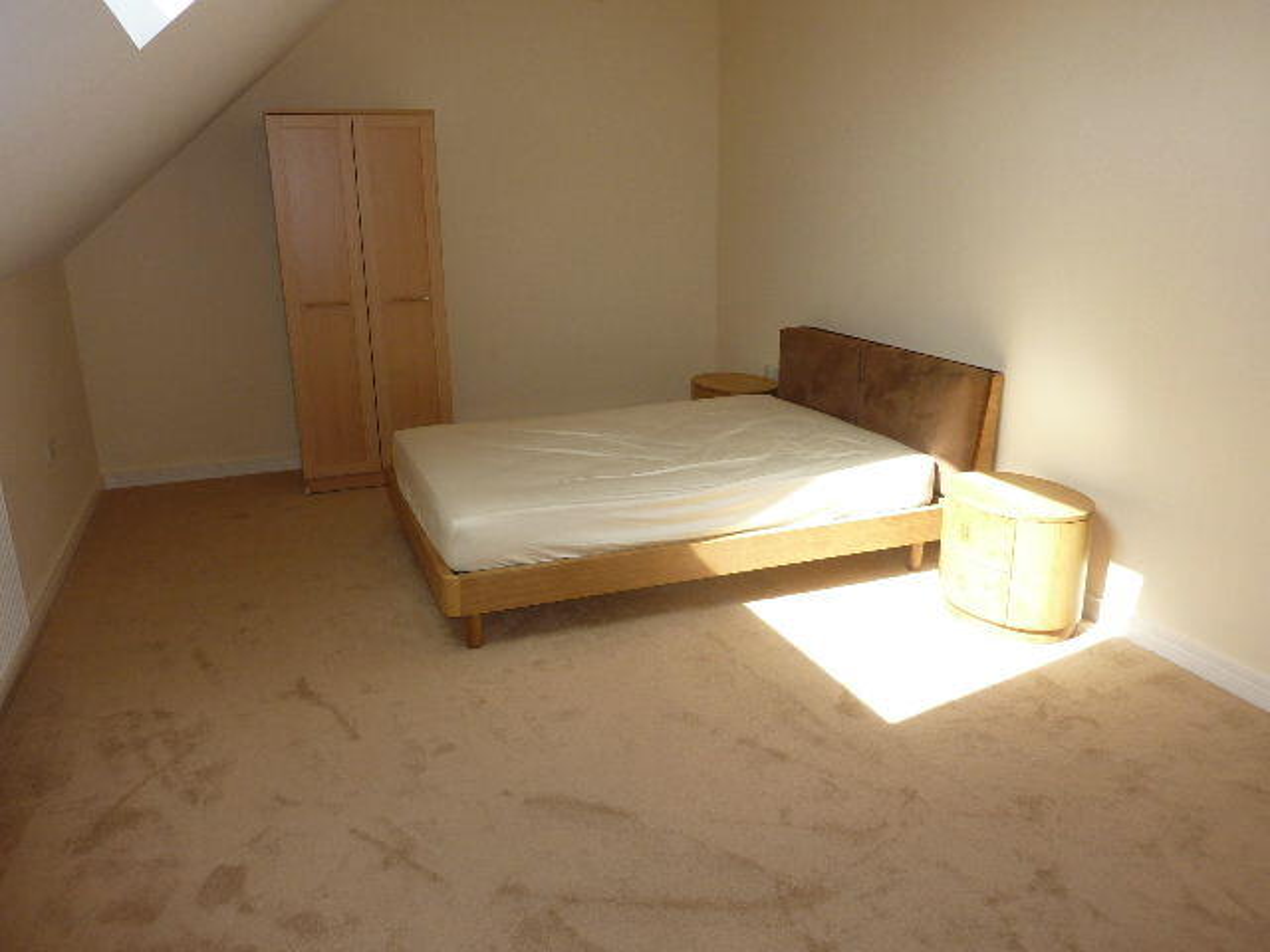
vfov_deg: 54.9
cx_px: 635
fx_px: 917
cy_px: 476
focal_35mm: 25
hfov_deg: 69.4
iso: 100
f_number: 4
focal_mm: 4.1
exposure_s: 1/125
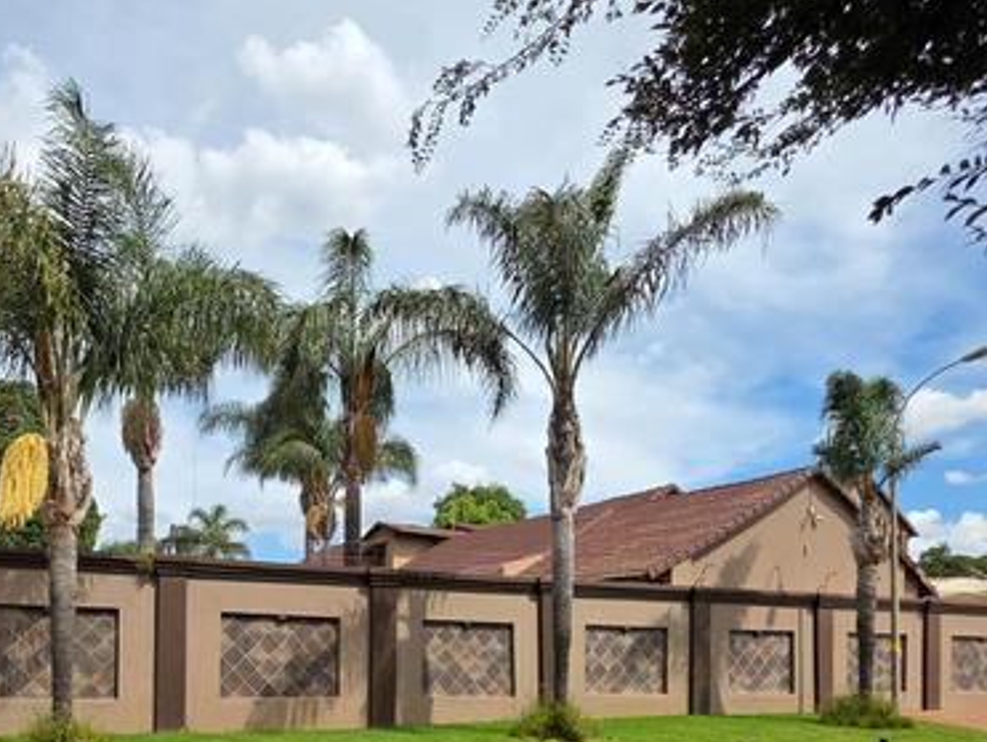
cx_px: 306
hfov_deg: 61.4
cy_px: 662
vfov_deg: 45.4
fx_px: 799
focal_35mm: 28
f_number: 1.9
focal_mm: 2.2
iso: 40
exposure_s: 1/1884
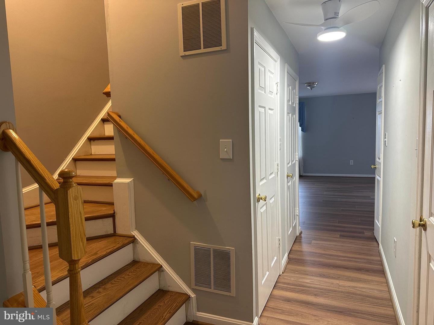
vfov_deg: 56.8
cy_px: 162
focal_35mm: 24
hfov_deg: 71.6
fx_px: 301
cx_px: 217
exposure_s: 1/60
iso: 160
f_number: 1.78
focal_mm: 6.86
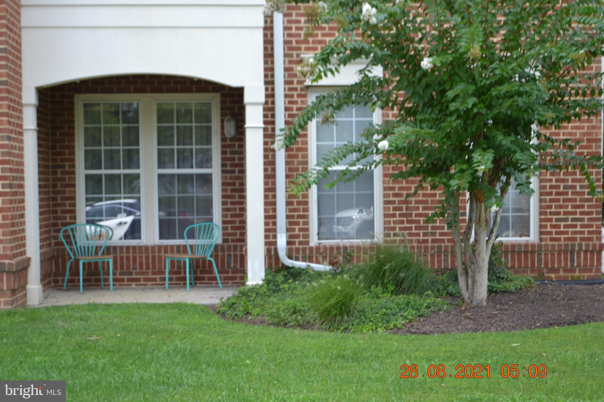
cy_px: 201
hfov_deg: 30.5
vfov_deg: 20.6
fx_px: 1107
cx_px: 302
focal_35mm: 66
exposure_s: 1/125
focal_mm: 44
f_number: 5.6
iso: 110
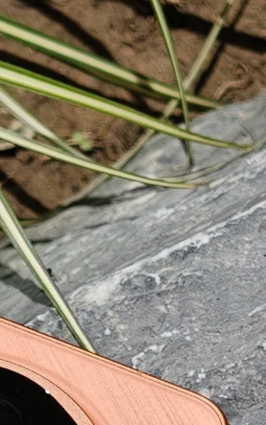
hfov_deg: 2.8
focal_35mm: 465
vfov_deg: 4.5
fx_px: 5392
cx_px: -210
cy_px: 664
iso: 80
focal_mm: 16.53
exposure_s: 1/2172
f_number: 2.1
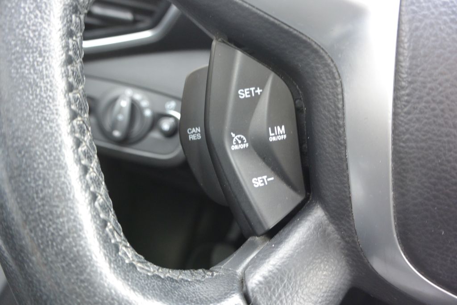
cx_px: 228
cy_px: 152
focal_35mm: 27
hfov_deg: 67.4
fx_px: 343
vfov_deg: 47.9
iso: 400
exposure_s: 1/60
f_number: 3.5
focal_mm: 10
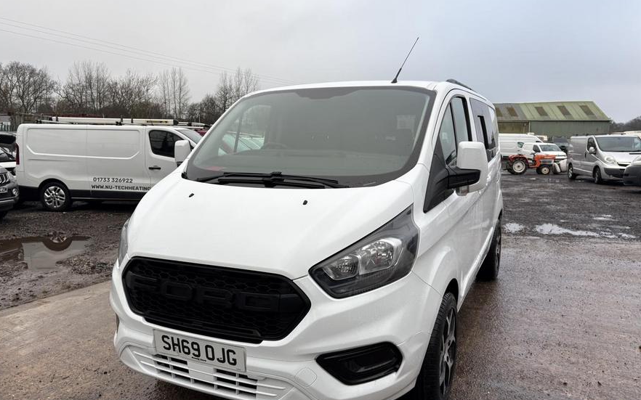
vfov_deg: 44.4
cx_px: 317
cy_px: 224
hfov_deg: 66.5
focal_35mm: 28
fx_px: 489
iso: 50
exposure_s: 1/647
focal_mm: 5.96
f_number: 1.6
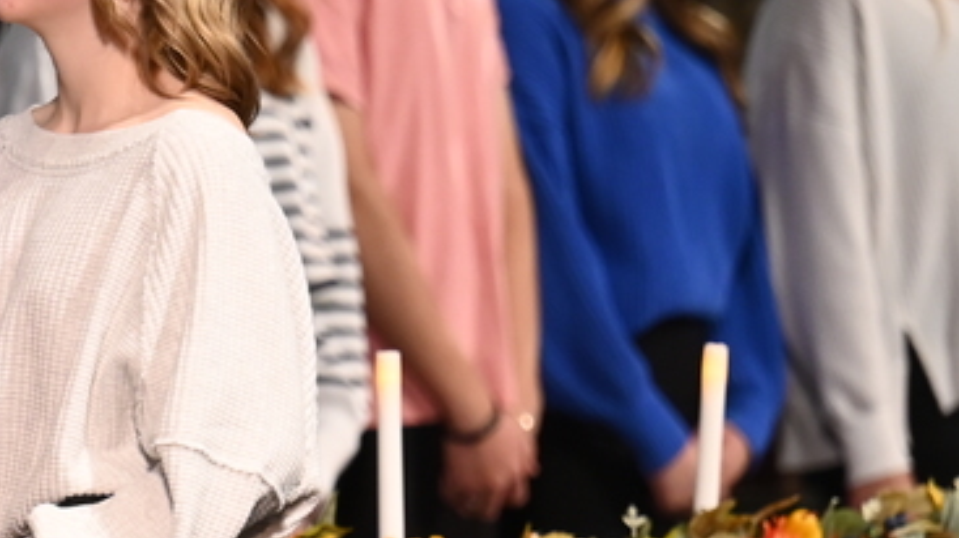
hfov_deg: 3.2
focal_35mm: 678
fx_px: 17232
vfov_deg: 1.8
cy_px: 255
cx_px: -332
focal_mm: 155
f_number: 2.8
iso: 1250
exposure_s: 1/400
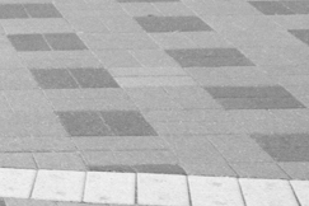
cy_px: -103
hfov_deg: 11.0
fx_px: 1485
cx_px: -267
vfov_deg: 7.8
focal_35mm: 173
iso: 800
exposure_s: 1/250
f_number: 7.1
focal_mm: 24.2
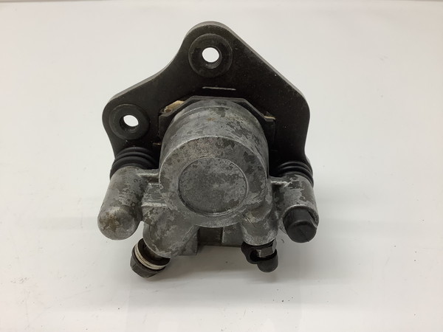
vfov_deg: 45.4
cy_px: 166
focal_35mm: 31
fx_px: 397
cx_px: 222
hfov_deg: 58.4
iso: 50
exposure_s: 1/120
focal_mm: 3.3
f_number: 2.4
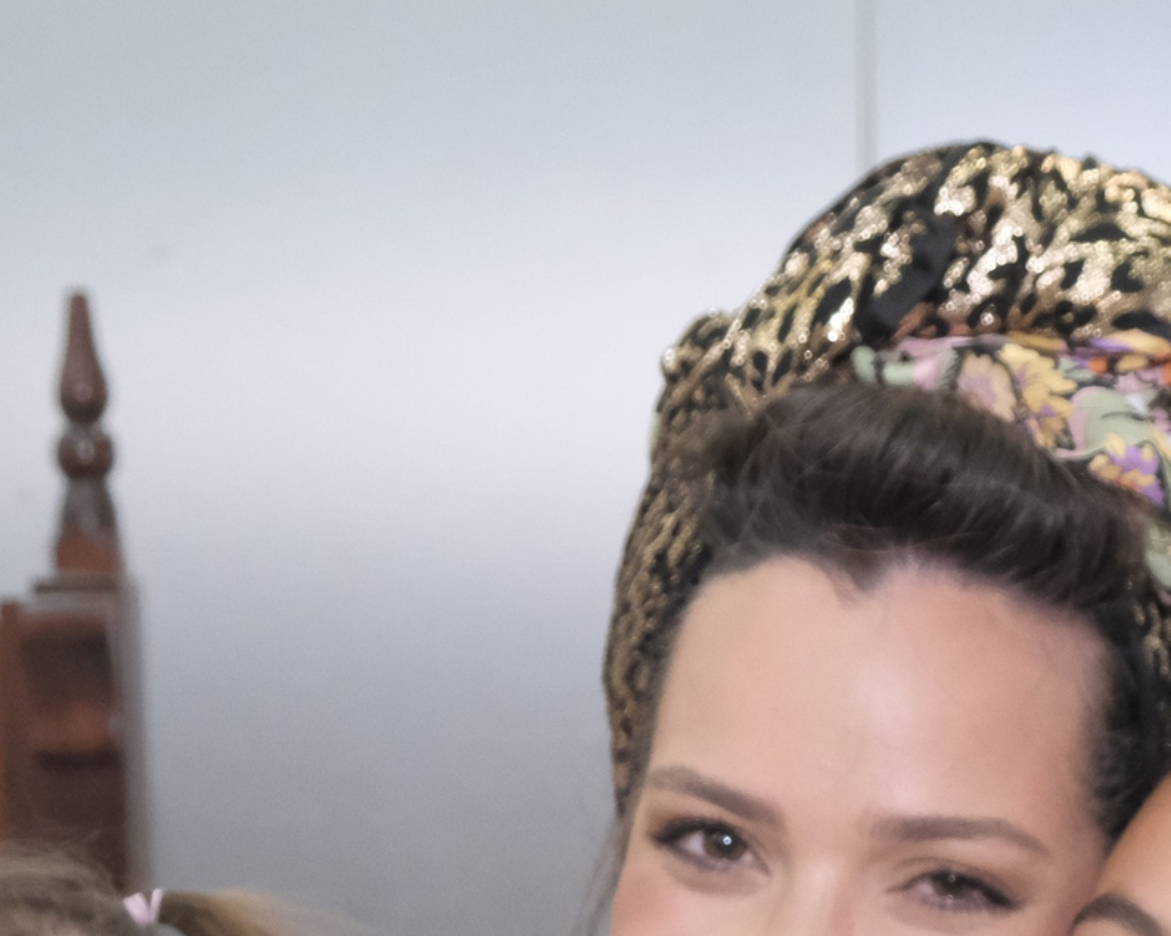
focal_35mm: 121
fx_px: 4193
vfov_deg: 12.4
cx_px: 743
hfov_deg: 15.9
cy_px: 1187
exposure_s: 1/160
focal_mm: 26.5
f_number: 4
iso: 4000
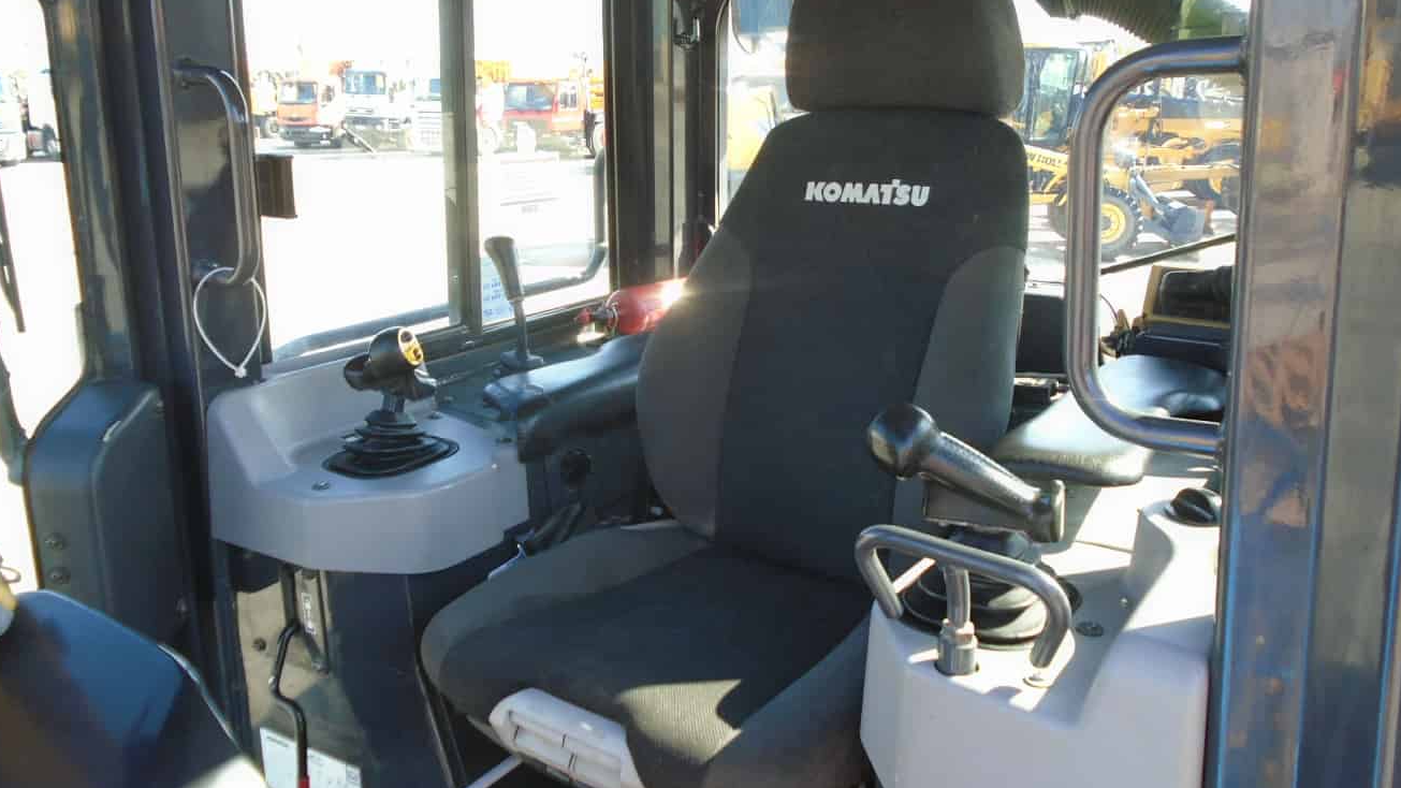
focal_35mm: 29
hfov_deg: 66.1
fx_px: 1077
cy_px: 375
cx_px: 702
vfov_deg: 40.2
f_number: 3.2
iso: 100
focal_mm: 4.6
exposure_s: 1/80
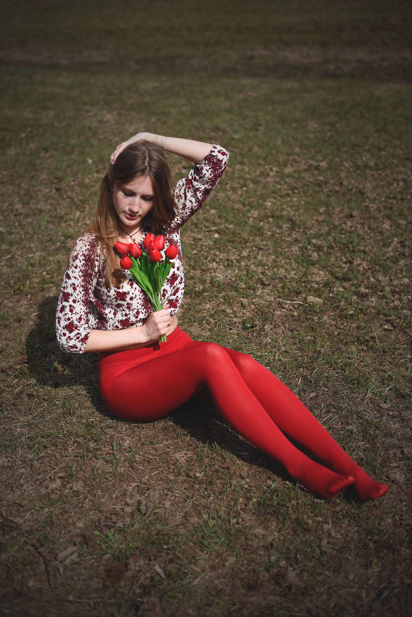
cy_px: 308
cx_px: 206
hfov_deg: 27.0
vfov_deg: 39.6
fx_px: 858
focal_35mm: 50
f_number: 2.5
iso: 80
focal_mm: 50
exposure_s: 1/3200
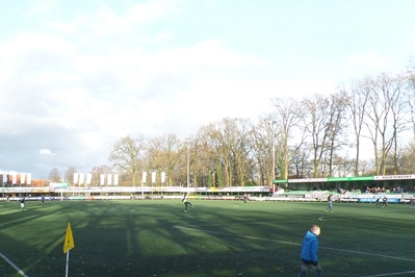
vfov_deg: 36.4
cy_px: 193
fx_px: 415
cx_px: 113
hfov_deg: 51.3
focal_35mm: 36
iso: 100
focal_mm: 4.1
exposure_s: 1/180
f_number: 3.5
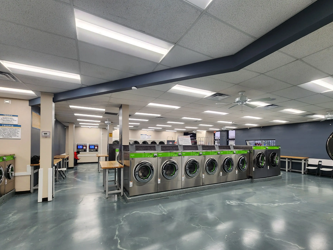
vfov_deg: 81.3
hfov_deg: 98.1
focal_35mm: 15
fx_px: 144
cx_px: 177
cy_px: 142
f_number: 2.2
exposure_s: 1/60
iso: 80
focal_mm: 2.2
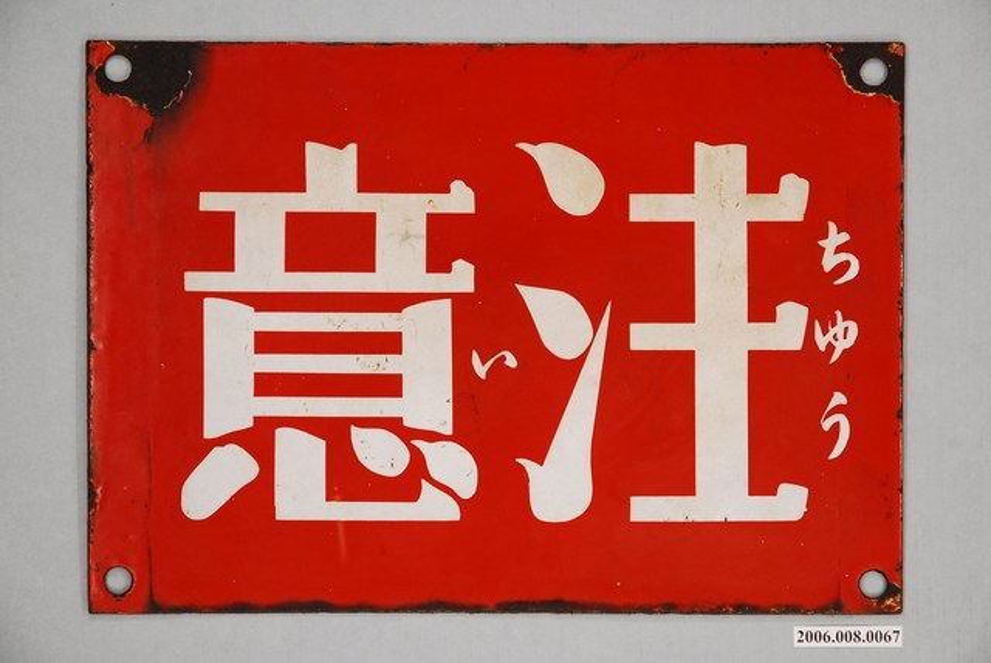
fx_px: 2686
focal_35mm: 98
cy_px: 332
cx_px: 496
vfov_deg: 14.1
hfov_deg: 20.9
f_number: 4.5
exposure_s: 1/40
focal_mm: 65
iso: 320
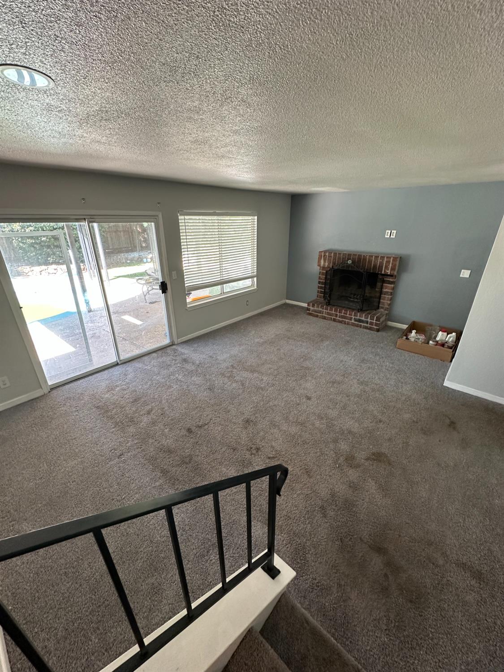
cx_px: 252
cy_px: 336
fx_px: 272
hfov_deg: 85.7
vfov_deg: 102.1
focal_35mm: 14
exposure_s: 1/99
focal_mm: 2.22
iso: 250
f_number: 2.2
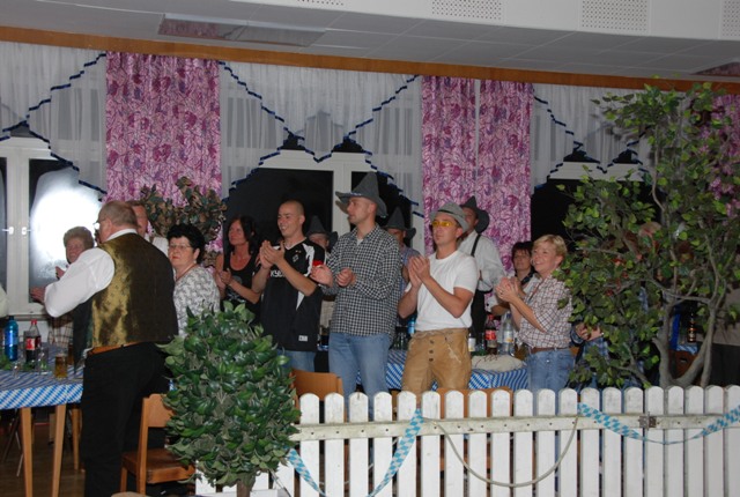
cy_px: 248
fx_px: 989
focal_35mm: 48
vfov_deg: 28.2
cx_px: 370
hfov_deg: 41.0
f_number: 5.6
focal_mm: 32
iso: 400
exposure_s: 1/60
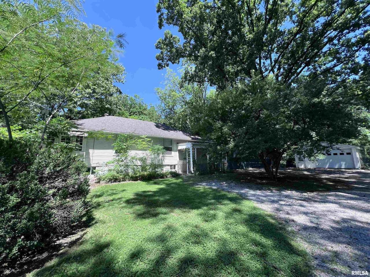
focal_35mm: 13
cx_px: 185
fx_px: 139
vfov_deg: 89.9
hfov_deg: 106.2
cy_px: 138
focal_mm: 1.57
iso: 32
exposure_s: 1/415
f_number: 1.8
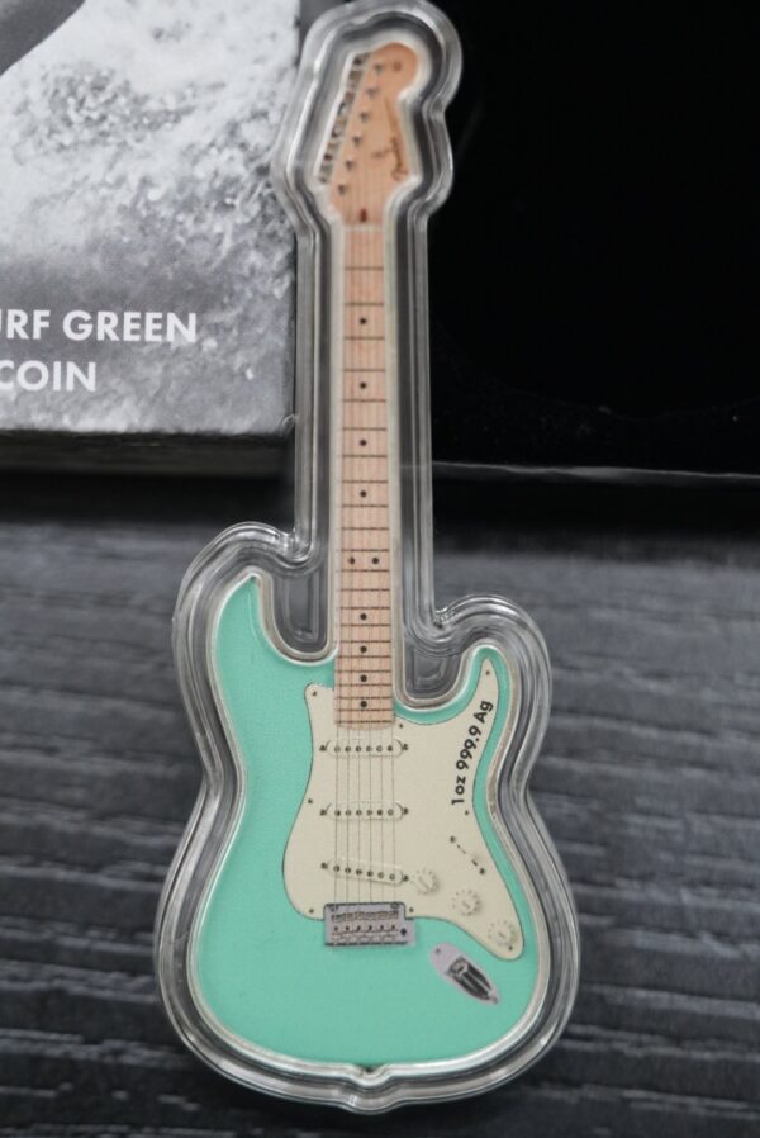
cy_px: 569
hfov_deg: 10.2
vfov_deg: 15.2
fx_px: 4268
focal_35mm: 135
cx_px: 380
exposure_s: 1/161
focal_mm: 90
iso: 2000
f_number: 2.8
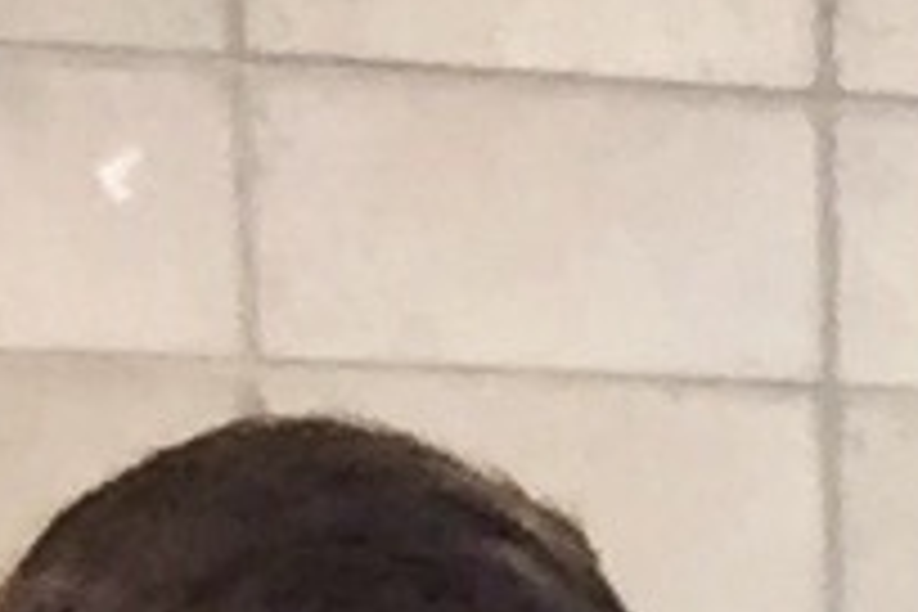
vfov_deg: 6.0
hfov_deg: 9.1
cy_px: 2138
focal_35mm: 202
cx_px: 2282
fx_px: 5151
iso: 320
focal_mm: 2.65
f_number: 2.2
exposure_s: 1/30
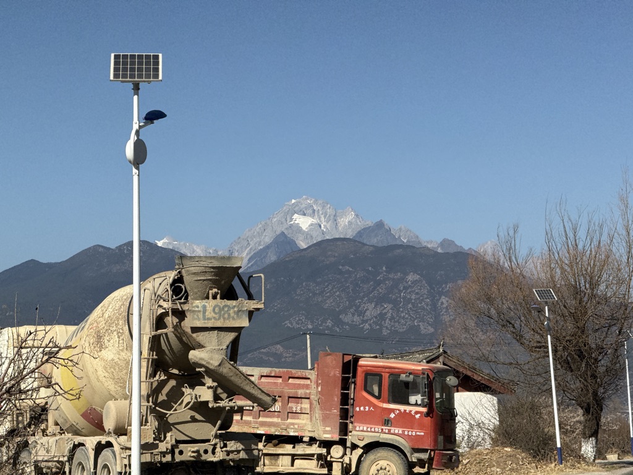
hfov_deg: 16.4
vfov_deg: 12.3
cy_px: 238
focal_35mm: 120
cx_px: 316
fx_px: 2194
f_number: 2.8
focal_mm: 15.66
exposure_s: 1/1342
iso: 50
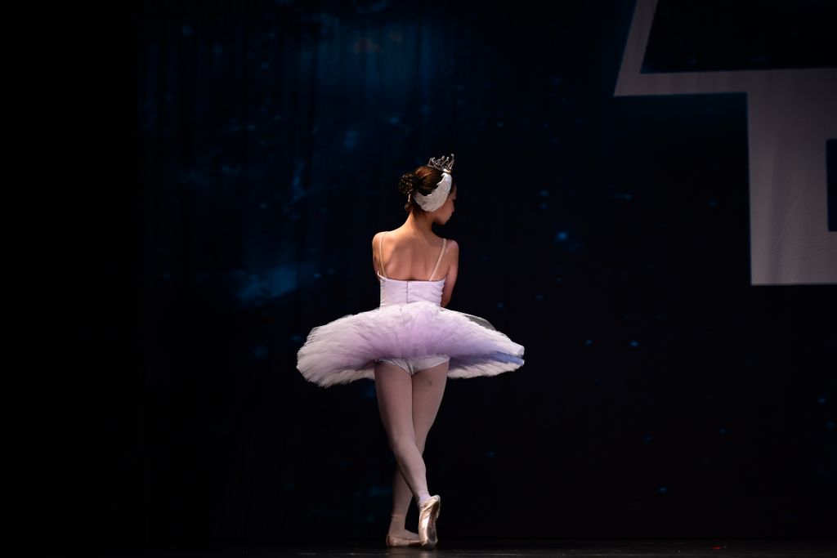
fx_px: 4069
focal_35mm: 175
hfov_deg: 11.7
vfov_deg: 7.8
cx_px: 418
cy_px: 279
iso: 1250
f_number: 2.8
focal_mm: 175
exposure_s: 1/800
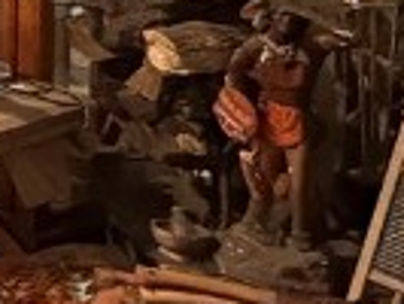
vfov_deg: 12.3
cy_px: -286
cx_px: -872
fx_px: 1262
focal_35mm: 108
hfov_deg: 10.7
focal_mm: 2.22
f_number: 2.2
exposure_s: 1/60
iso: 800
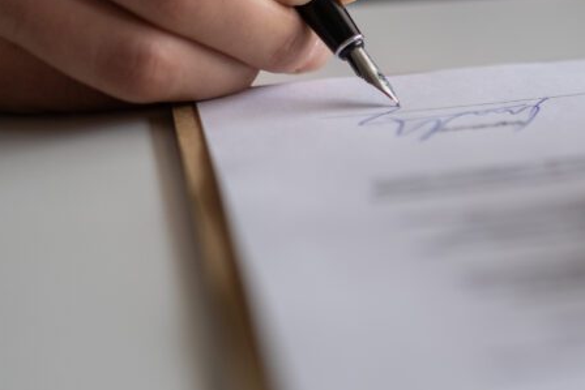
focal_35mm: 80
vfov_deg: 17.0
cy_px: 104
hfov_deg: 24.3
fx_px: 1300
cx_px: 577
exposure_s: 1/120
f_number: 1.4
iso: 160
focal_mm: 23
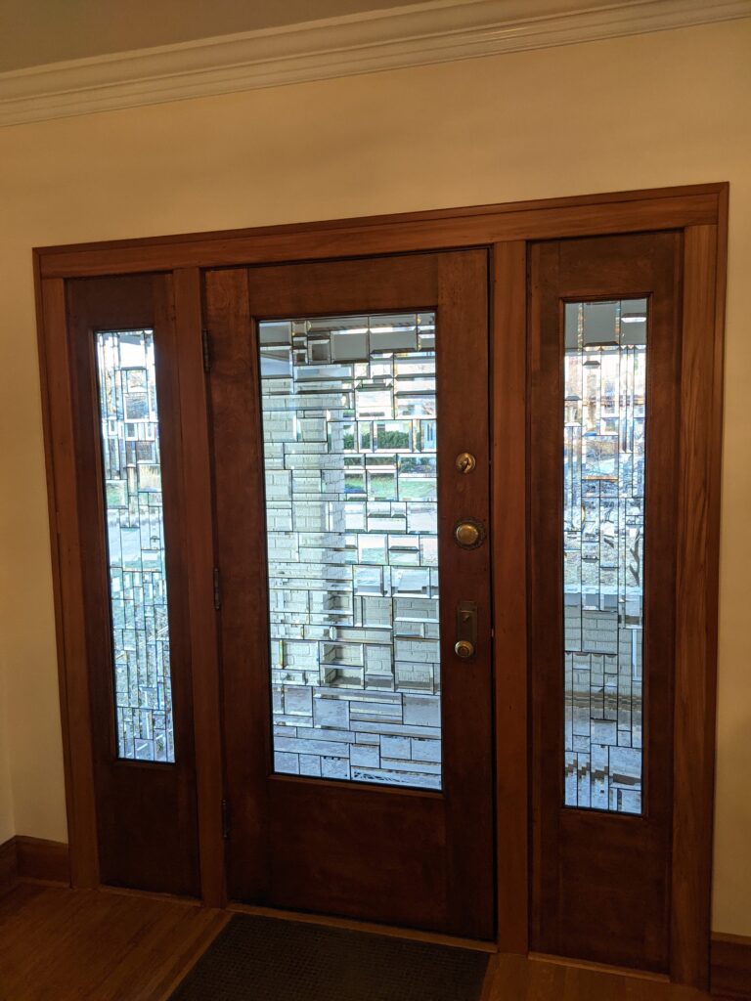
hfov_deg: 51.4
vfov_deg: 65.3
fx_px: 781
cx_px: 376
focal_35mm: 27
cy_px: 500
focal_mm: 4.44
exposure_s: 1/120
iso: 235
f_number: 1.8
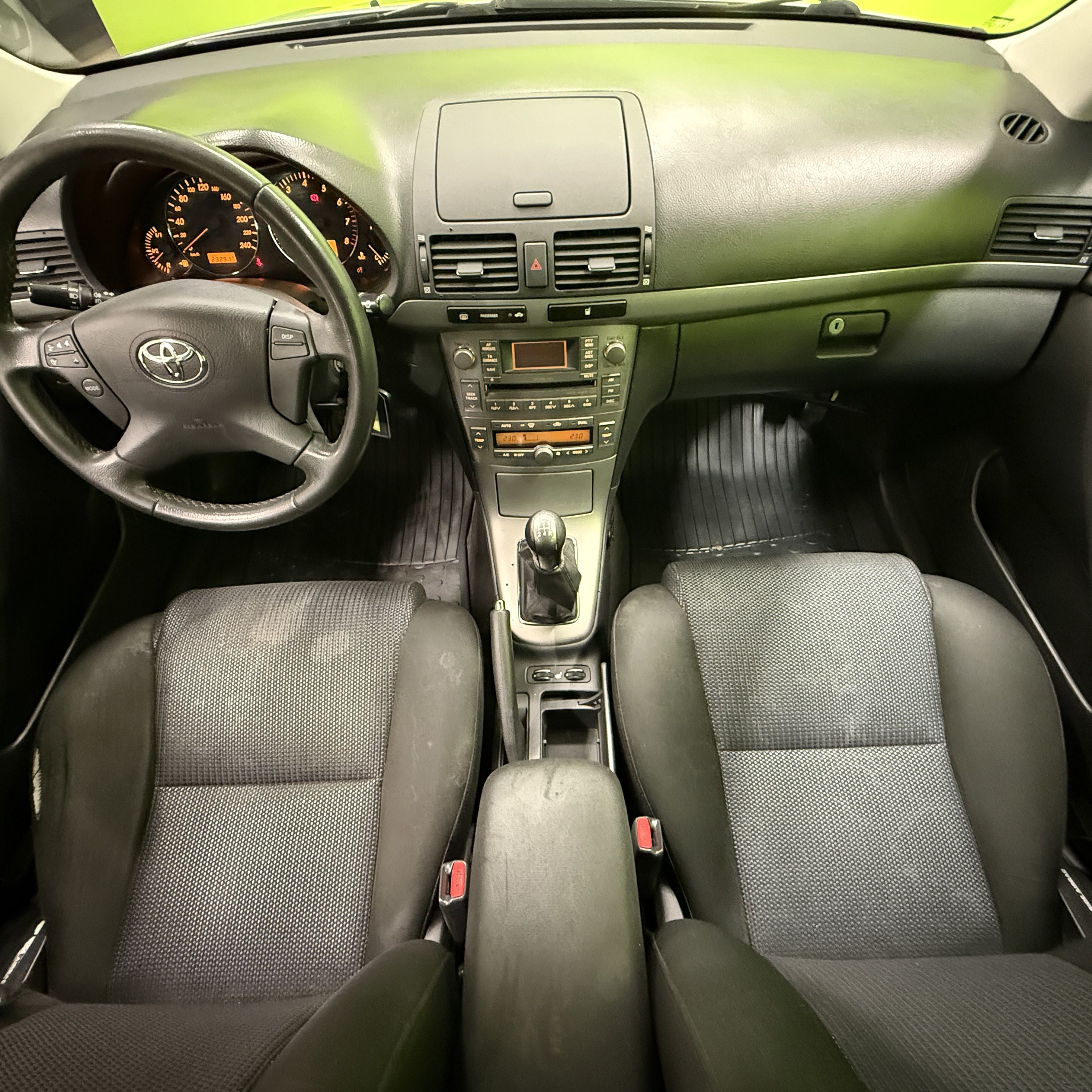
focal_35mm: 17
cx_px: 556
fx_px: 607
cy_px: 550
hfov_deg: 84.0
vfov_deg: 84.0
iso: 1250
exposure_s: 1/33
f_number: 2.2
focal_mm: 2.22
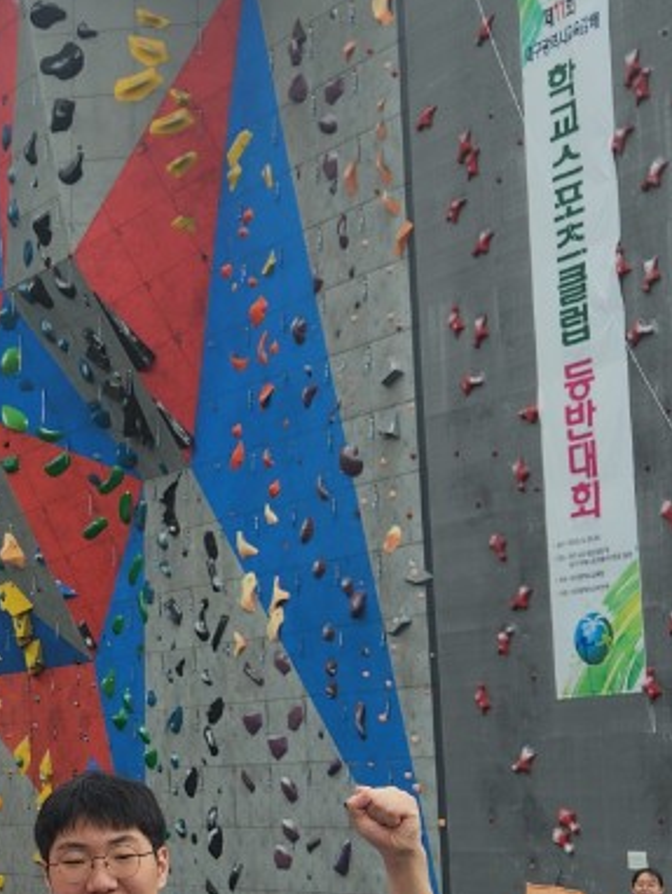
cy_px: 742
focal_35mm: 77
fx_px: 1991
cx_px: -73
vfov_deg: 24.8
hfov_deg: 18.4
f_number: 1.8
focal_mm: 5.4
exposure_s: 1/322
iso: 20
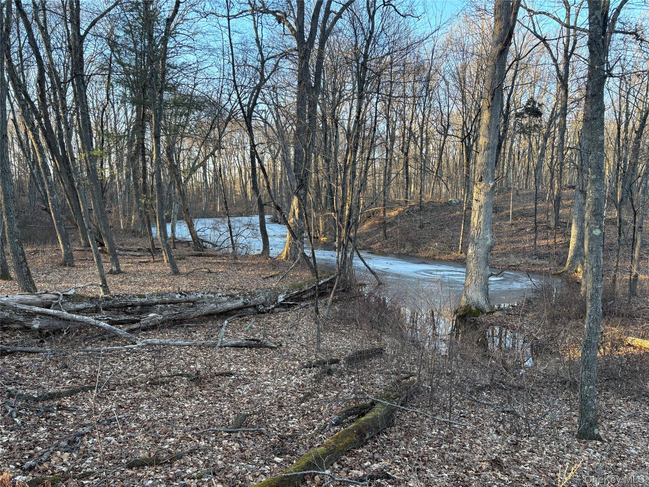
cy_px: 244
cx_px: 324
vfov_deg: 53.1
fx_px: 487
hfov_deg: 67.3
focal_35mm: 26
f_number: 1.6
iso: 50
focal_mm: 5.96
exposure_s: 1/121
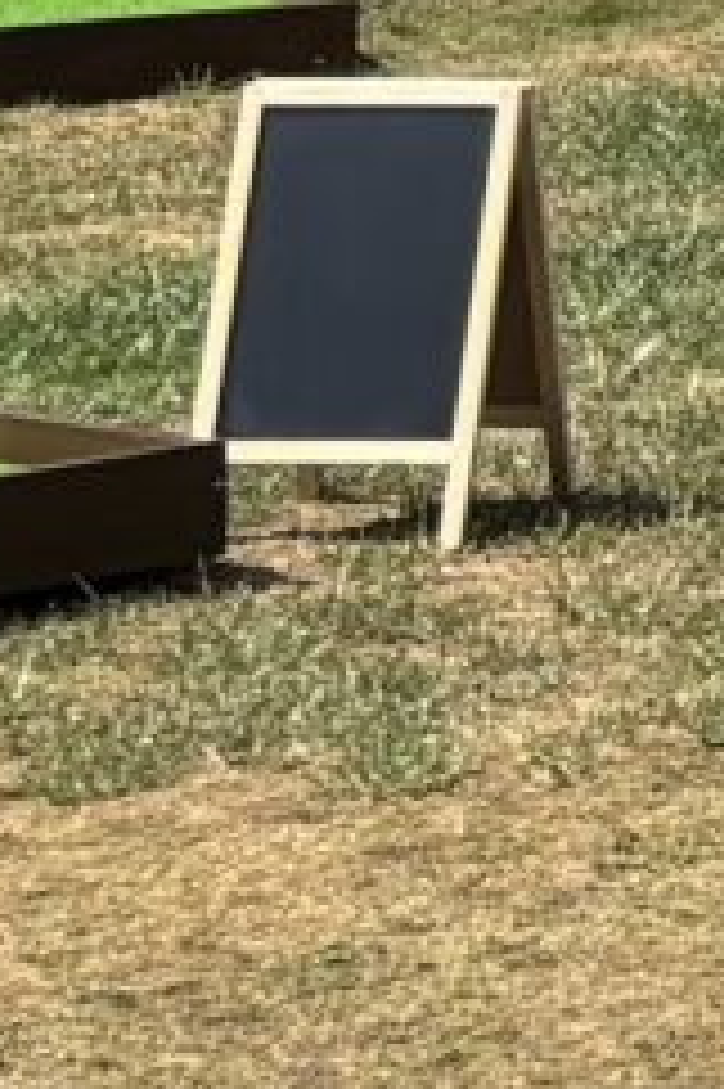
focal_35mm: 286
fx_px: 8639
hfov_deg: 4.2
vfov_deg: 6.8
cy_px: -1629
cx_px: 3629
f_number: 1.6
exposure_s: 1/3106
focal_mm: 5.96
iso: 50
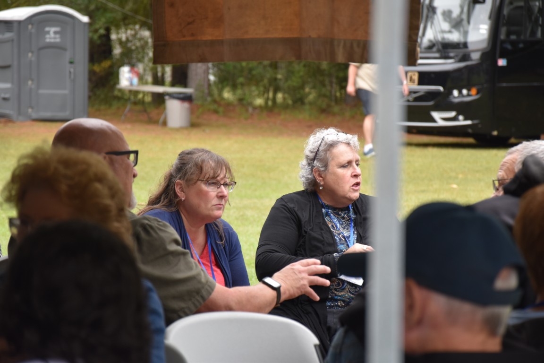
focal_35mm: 158
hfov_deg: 13.0
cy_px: 182
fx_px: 2380
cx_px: 272
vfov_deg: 8.7
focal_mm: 105
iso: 400
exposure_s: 1/250
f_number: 5.6
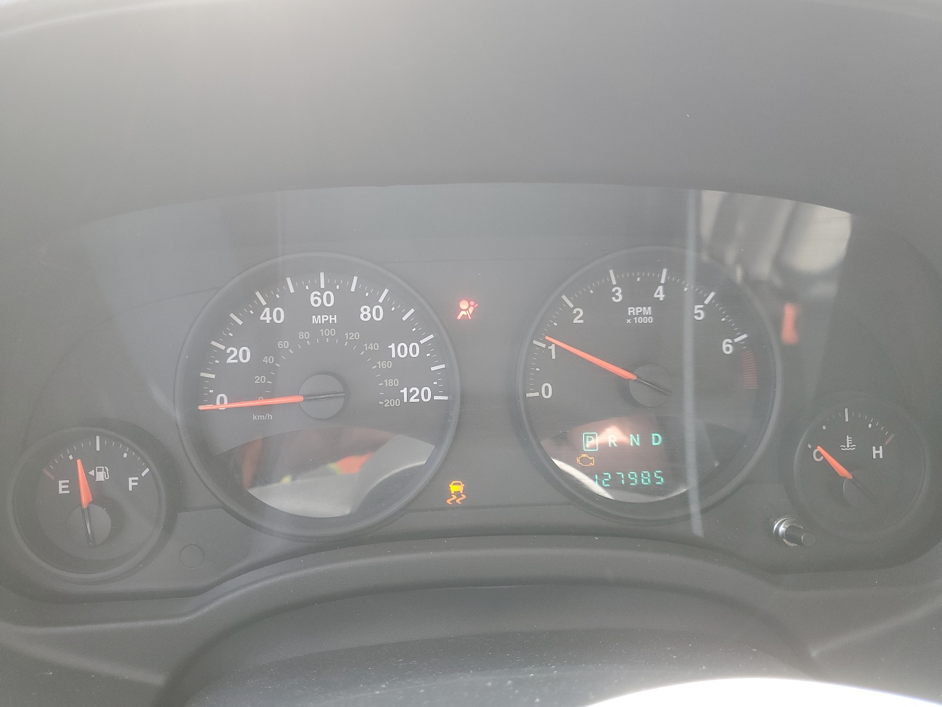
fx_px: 708
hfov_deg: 67.3
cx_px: 471
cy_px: 354
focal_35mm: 26
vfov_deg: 53.1
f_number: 1.5
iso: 57
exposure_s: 1/60.2
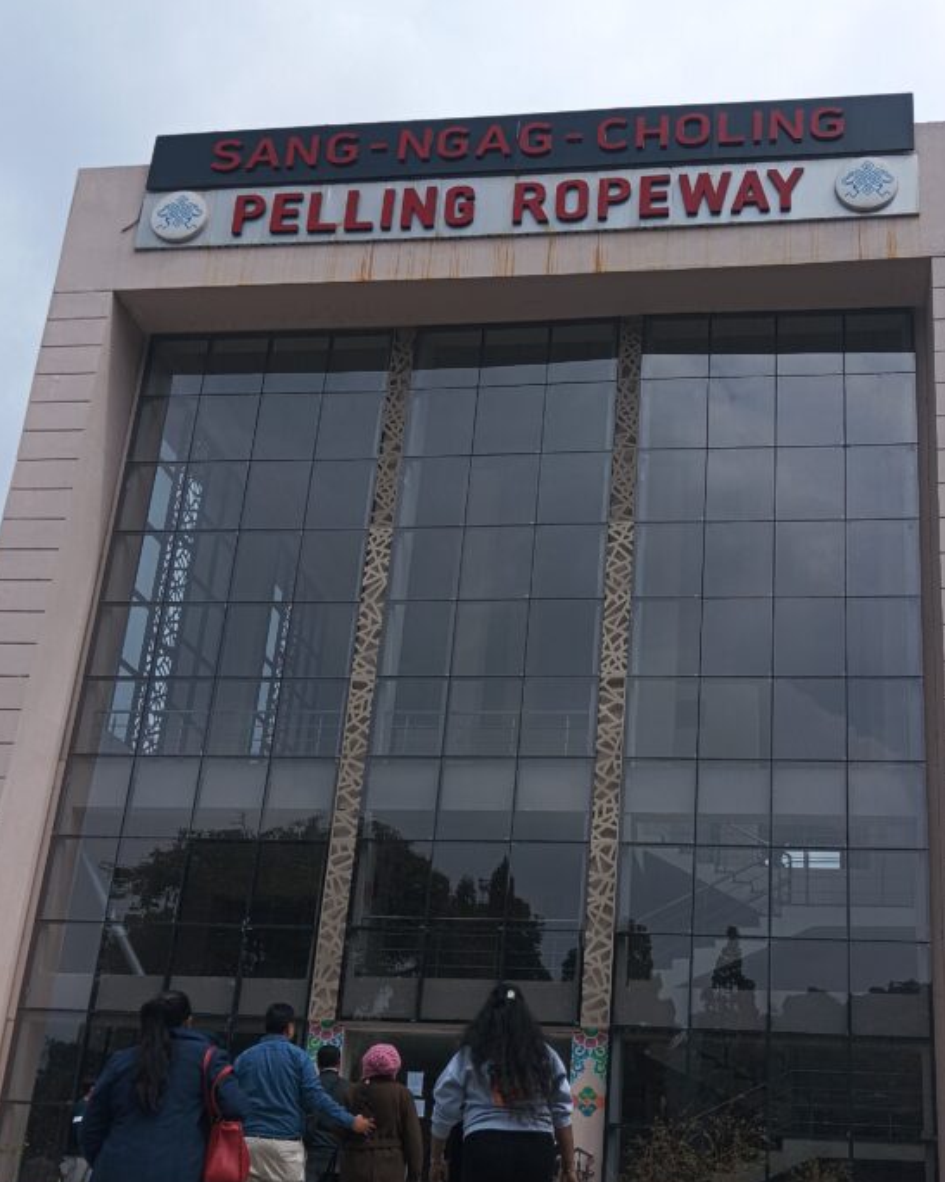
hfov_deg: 36.2
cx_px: 600
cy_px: 702
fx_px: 1434
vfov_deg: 44.6
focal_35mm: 41
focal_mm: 4.22
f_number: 1.8
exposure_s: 1/760
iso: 51
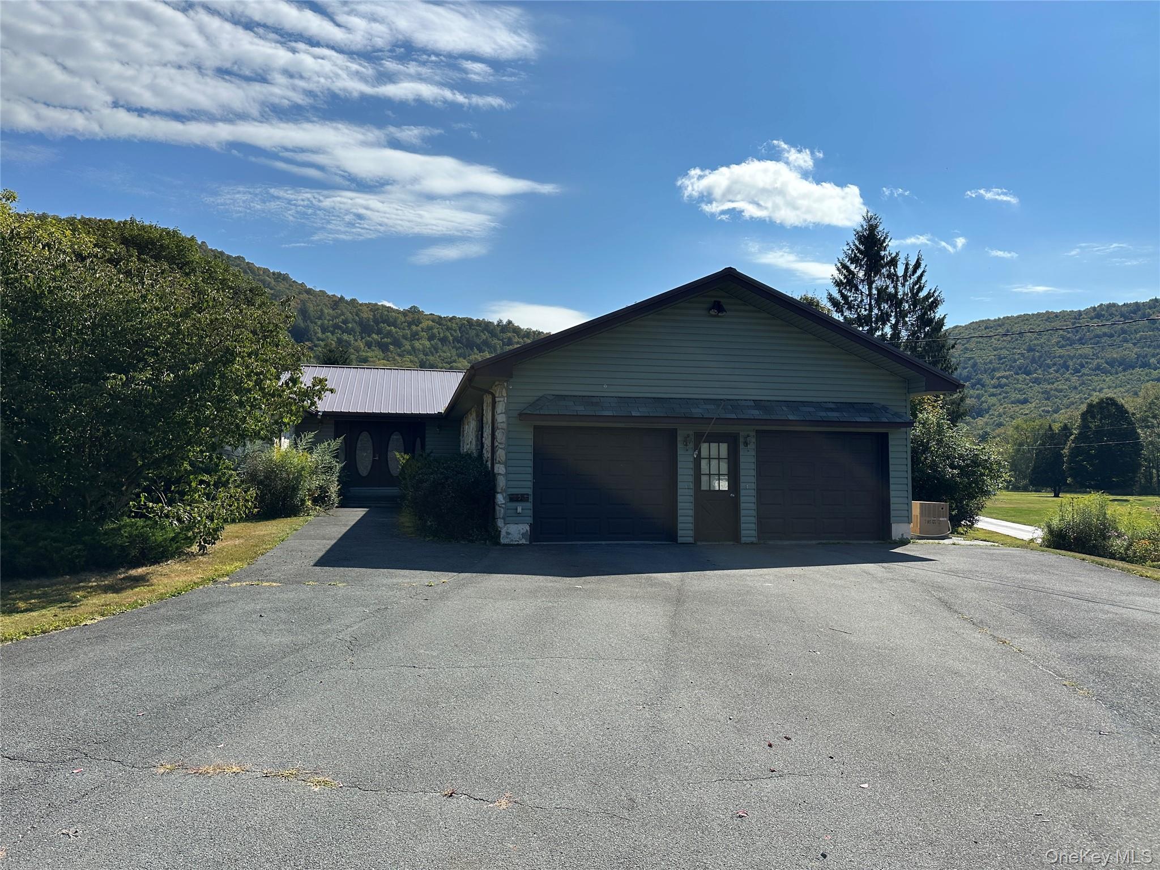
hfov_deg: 71.6
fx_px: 804
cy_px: 435
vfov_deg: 56.8
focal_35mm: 24
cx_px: 580
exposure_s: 1/7042
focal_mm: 6.86
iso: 80
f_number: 1.78
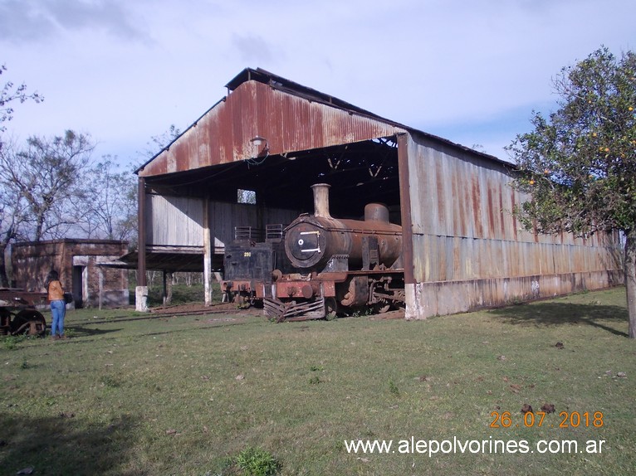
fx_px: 698
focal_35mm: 38
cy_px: 238
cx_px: 318
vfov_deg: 37.7
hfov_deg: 49.0
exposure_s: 1/320
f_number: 6.2
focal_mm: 5.3
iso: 80
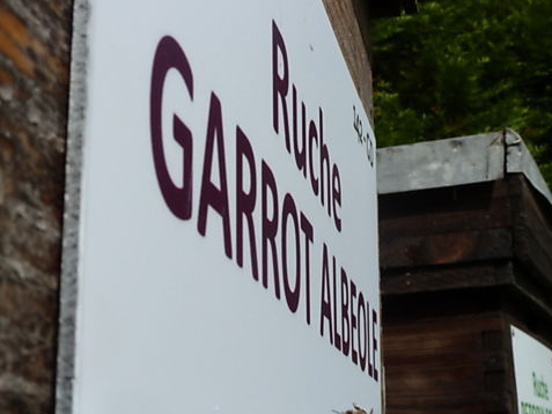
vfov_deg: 23.7
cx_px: 315
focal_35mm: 62
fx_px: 989
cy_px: 186
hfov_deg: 31.1
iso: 80
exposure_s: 1/500
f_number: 5.6
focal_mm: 6.1
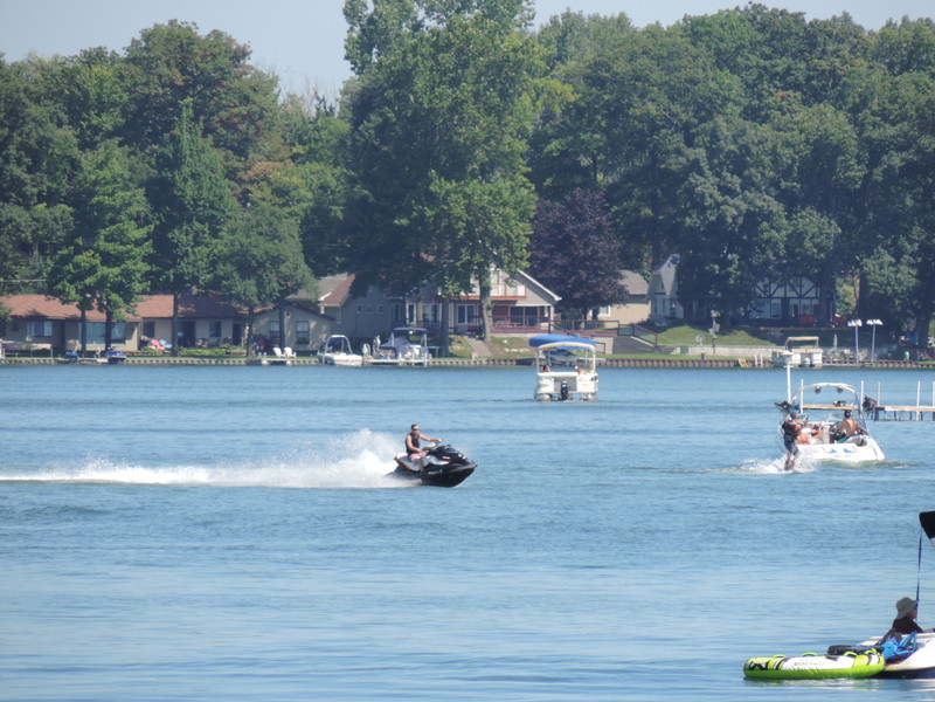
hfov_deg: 2.6
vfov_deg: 2.0
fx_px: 20258
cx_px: 468
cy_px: 351
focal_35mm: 750
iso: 100
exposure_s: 1/400
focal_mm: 133.7
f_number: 5.1
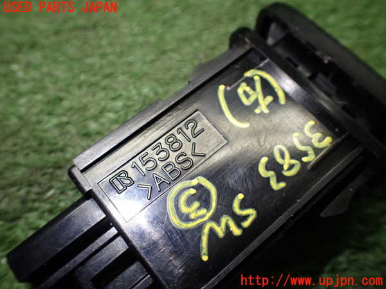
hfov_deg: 60.0
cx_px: 193
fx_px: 335
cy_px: 144
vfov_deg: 46.8
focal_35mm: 30
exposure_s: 1/125
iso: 250
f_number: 2.3
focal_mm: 5.4
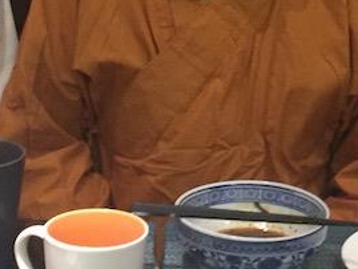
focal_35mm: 115
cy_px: -8
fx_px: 1190
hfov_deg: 17.0
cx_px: 288
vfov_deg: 12.7
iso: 500
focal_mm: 4.15
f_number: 2.2
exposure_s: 1/17
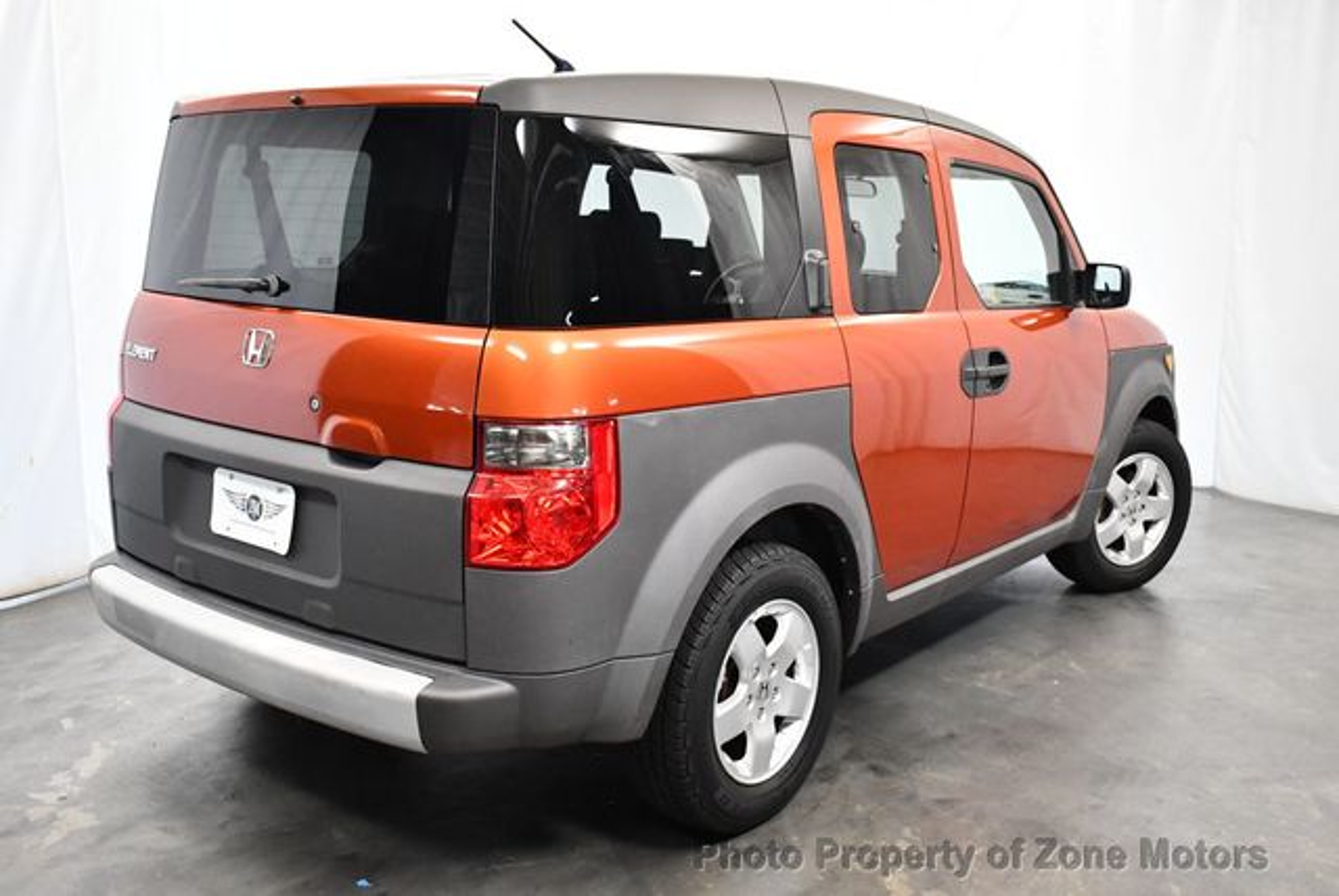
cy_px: 448
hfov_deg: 53.1
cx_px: 670
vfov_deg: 36.9
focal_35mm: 36
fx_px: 1340
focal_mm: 18
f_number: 3.5
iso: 2000
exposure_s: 1/125
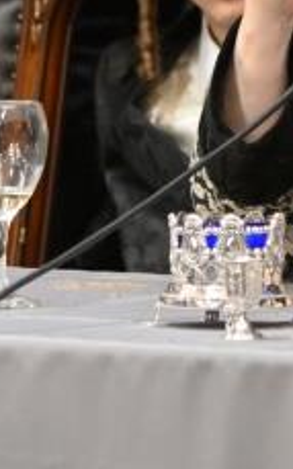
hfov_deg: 2.7
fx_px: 6111
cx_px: 295
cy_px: -189
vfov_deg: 4.4
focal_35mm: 478
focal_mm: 105
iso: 1250
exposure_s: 1/160
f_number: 4
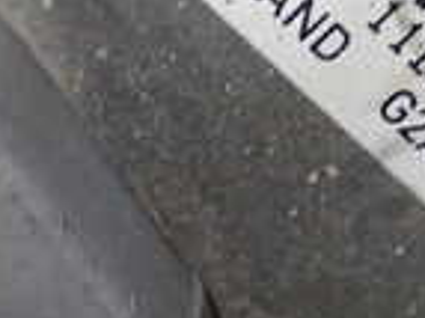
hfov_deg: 9.2
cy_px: -48
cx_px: 618
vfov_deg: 7.0
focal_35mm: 210
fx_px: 2576
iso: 500
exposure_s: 1/50
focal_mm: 9.01
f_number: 3.2
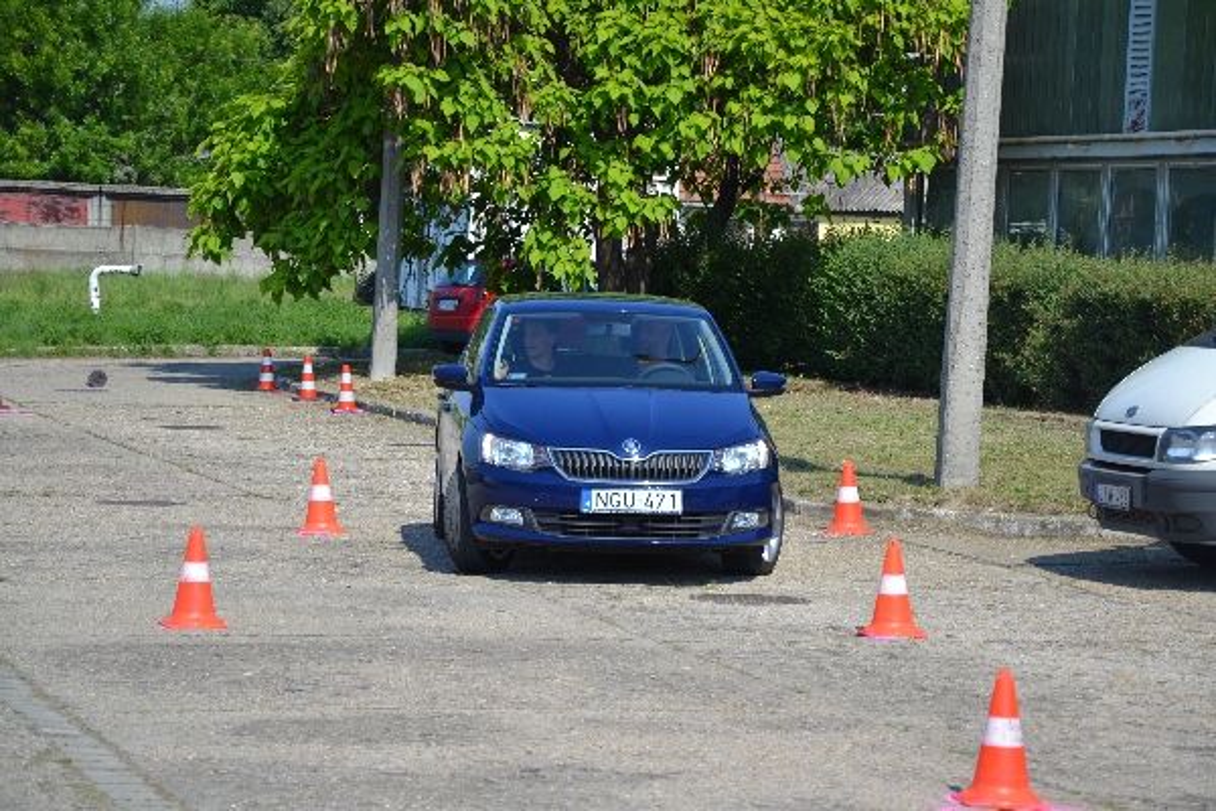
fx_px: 4560
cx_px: 608
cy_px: 406
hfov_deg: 15.2
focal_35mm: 135
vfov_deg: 10.2
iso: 140
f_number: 5.6
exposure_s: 1/500
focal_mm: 90
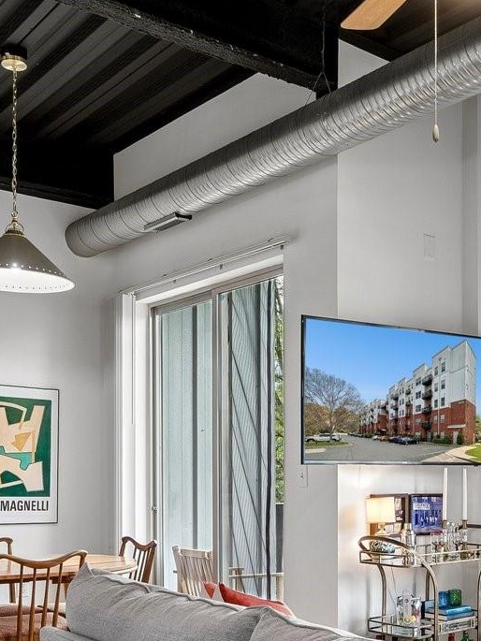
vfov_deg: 40.2
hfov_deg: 30.7
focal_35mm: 46
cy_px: 473
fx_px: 852
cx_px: 386
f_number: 8
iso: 400
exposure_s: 1/10
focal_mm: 16
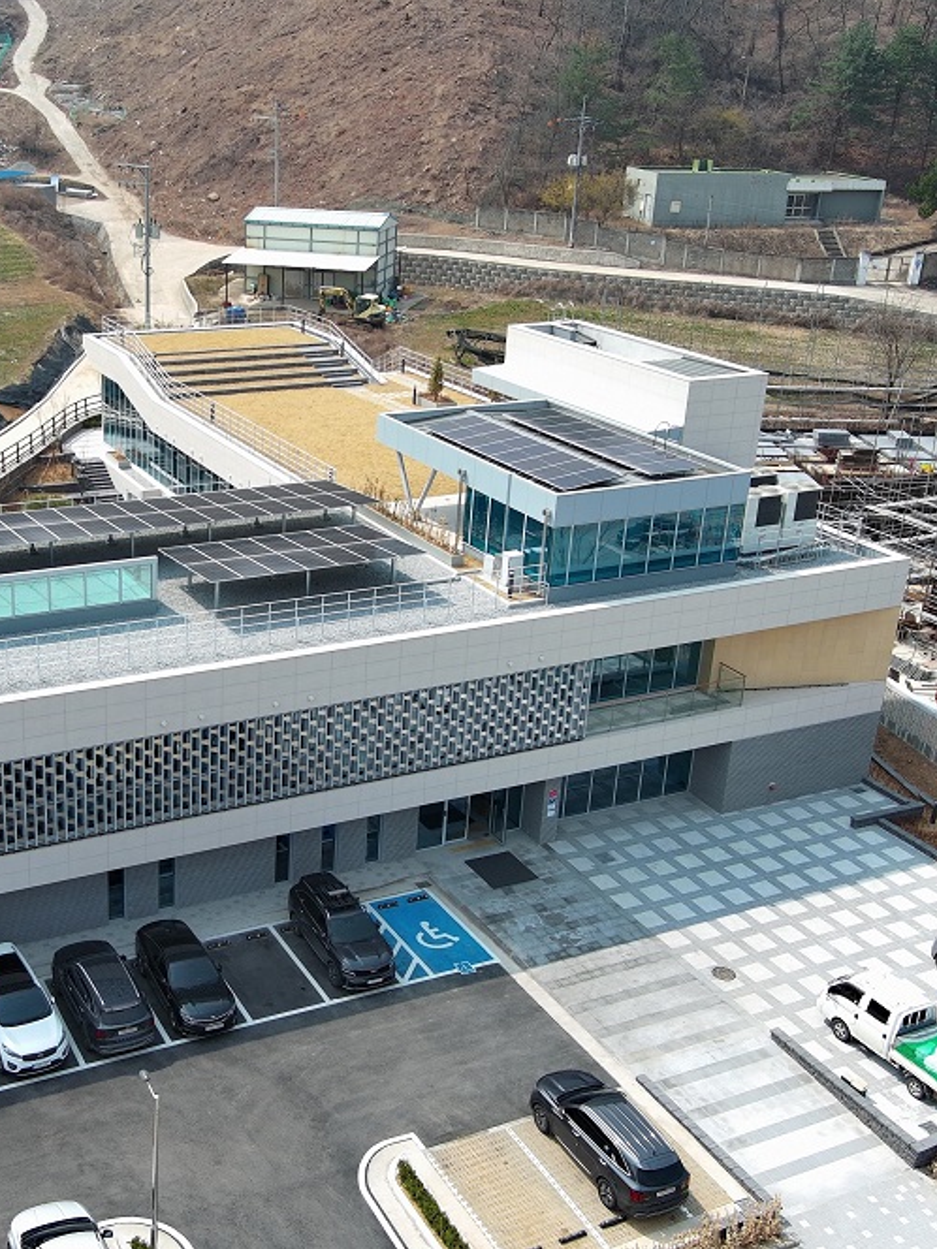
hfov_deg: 33.8
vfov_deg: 44.8
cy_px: 624
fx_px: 1516
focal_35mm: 42
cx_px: 254
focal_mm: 10.57
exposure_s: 1/1040
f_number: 2.8
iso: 100
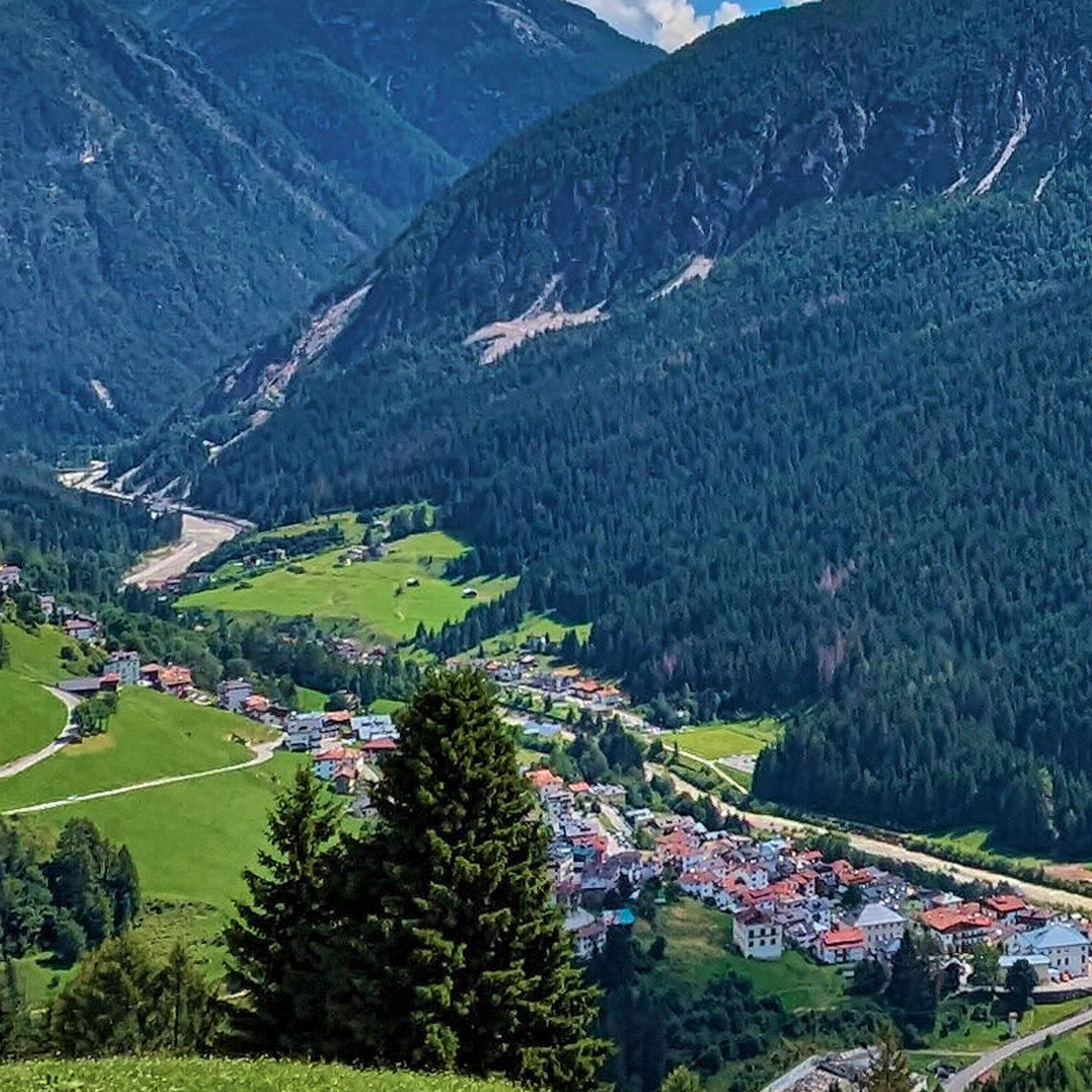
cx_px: 1386
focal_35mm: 72
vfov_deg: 23.2
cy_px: 52
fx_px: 2570
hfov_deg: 21.8
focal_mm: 2.35
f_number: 2.2
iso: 48
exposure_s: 1/4049
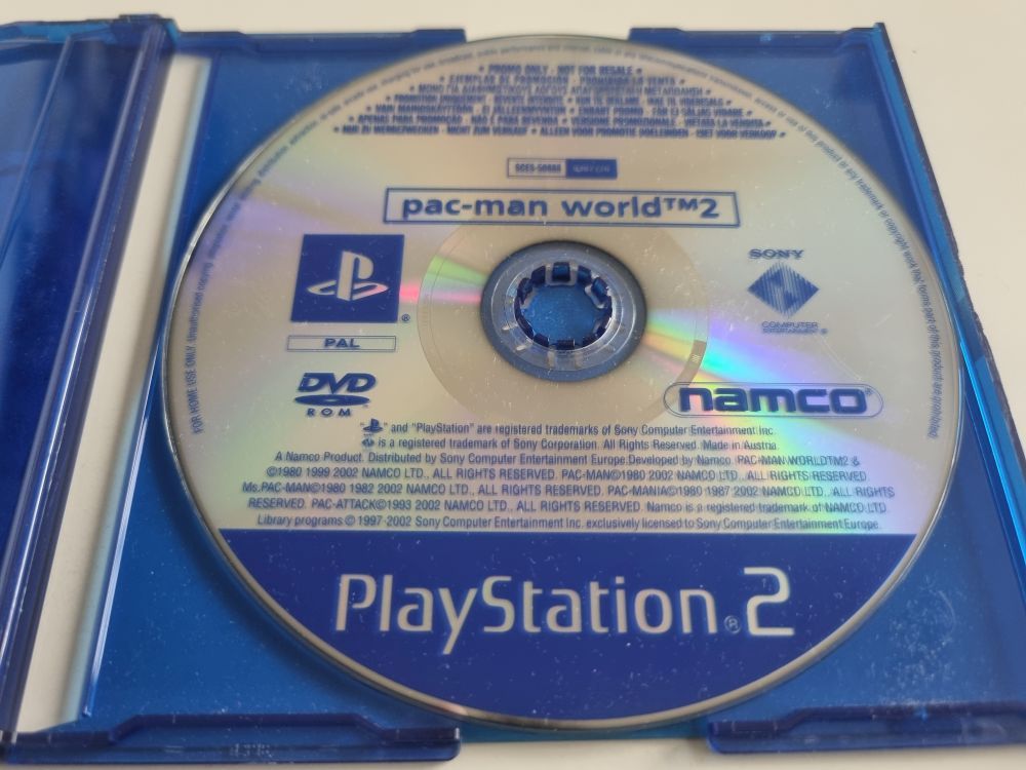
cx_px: 513
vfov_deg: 53.1
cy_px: 385
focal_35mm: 26
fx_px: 771
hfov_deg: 67.3
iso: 320
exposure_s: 1/100
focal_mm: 5.4
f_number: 1.8
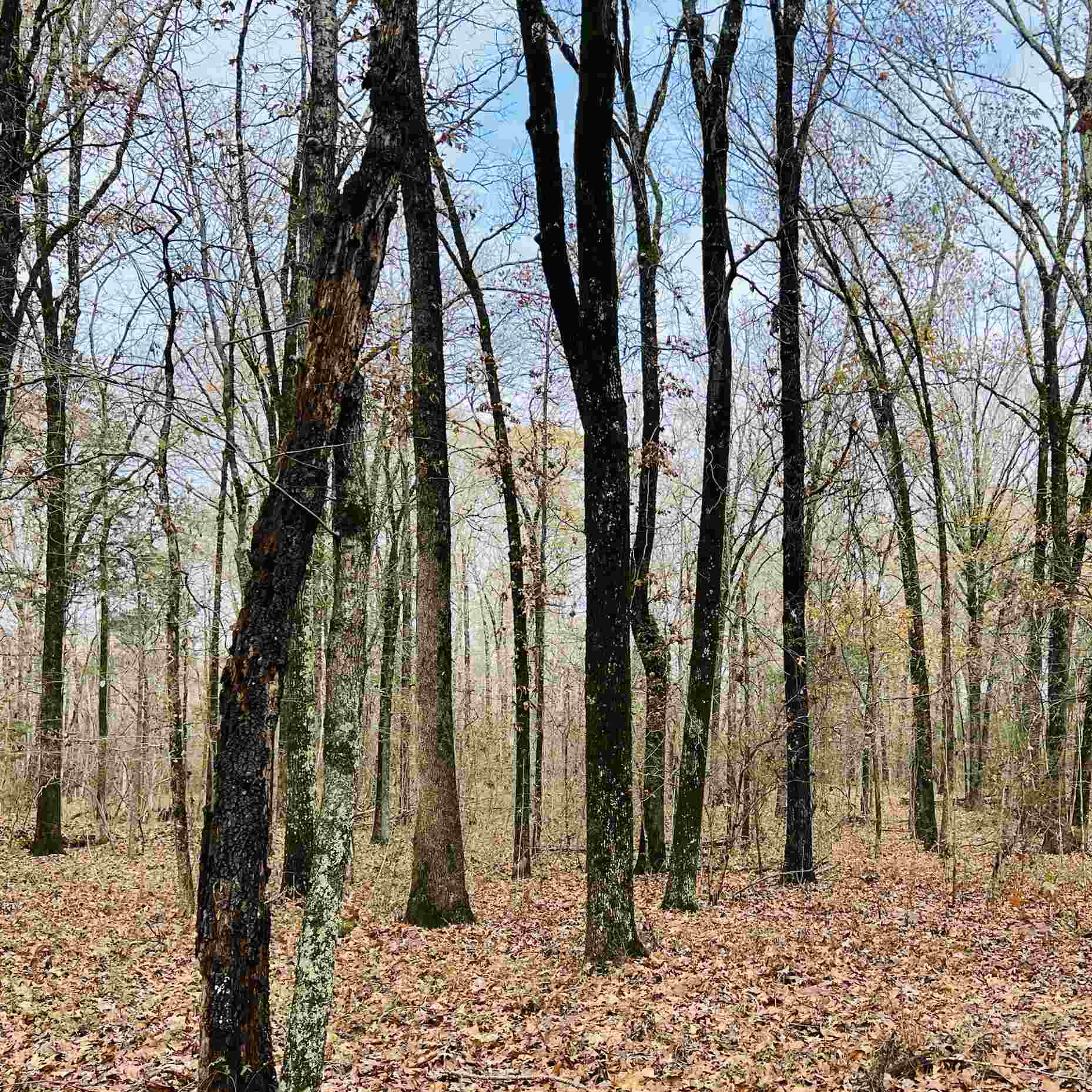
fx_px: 1356
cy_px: 675
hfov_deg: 43.2
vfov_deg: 43.6
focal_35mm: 38
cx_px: 729
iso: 50
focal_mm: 5.7
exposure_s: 1/808
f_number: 1.5
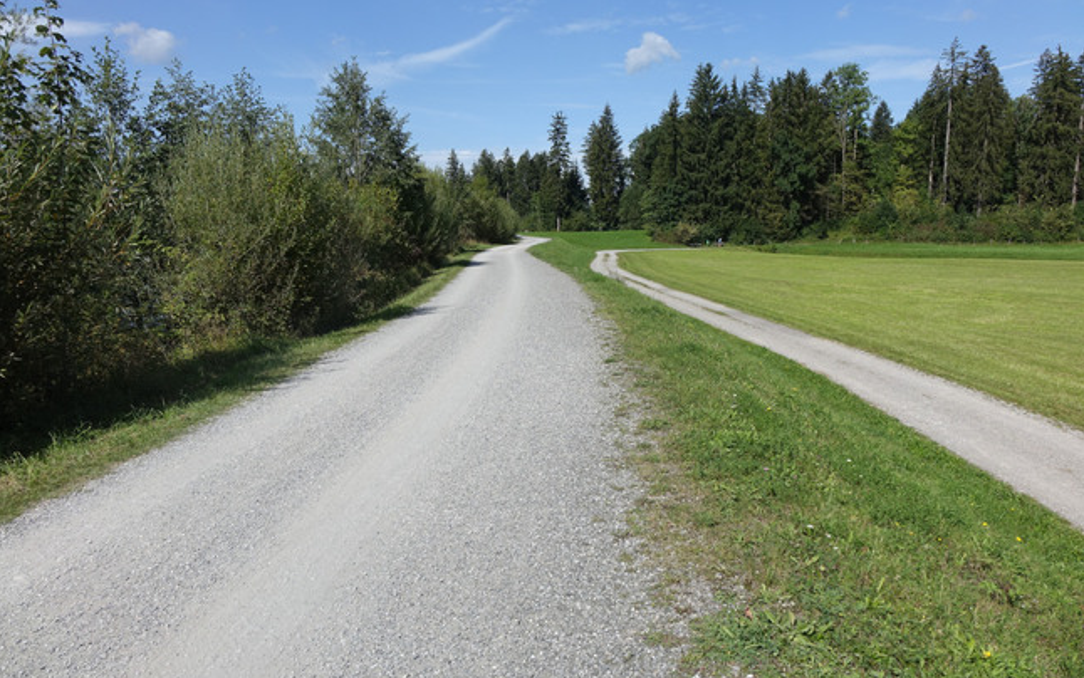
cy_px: 314
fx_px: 739
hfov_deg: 72.5
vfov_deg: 49.3
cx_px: 551
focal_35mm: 25
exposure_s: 1/800
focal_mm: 8.8
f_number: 5
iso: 125
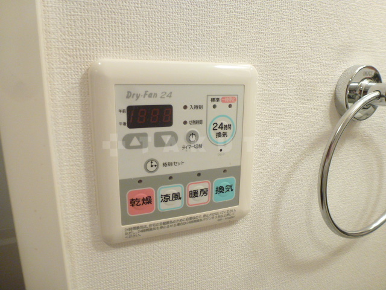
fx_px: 268
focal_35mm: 24
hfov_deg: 71.6
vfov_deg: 56.8
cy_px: 145
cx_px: 193
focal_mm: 4.3
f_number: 3.3
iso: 200
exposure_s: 1/40
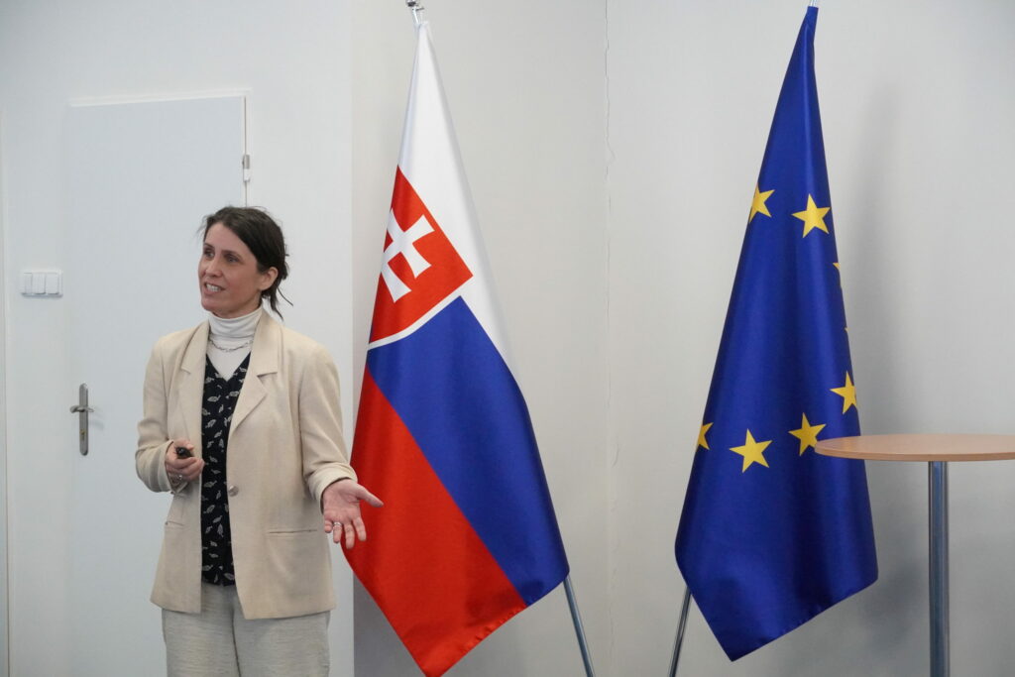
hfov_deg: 21.6
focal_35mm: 94
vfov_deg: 14.5
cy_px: 338
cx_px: 508
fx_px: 2665
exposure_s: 1/100
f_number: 5.6
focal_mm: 63
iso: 6400
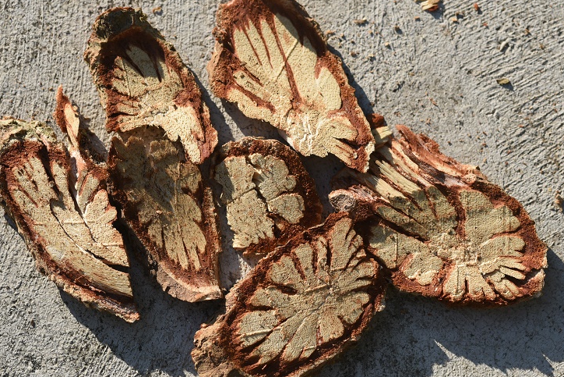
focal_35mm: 116
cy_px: 200
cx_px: 288
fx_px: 1818
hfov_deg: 17.6
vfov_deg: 11.8
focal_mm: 105
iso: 200
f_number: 6.3
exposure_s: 1/800
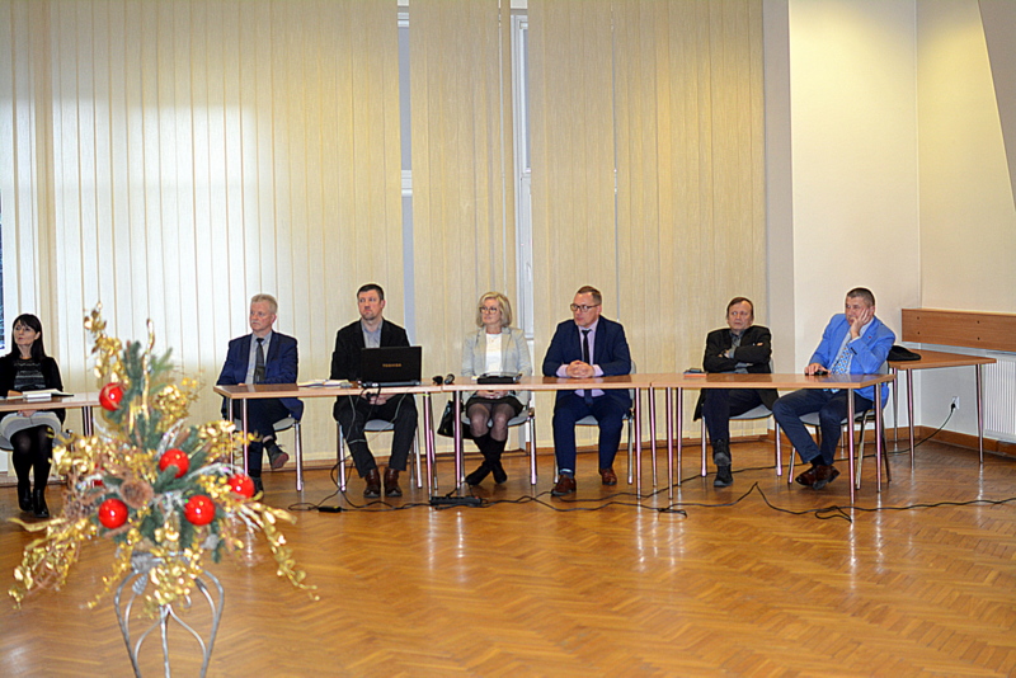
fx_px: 1482
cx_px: 508
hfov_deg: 37.8
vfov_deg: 25.8
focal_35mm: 52
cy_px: 339
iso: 560
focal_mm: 35
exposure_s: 1/60
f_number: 2.8
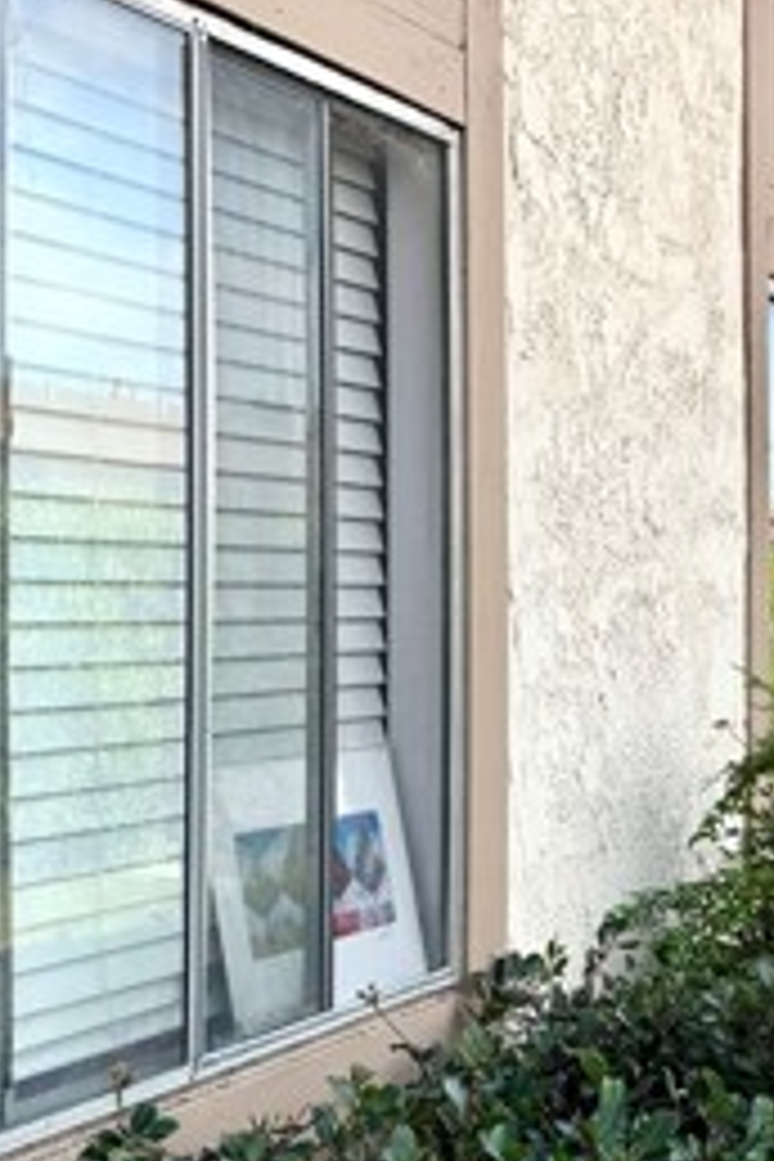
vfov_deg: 32.4
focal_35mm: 62
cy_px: 580
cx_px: 900
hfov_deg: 20.6
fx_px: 1999
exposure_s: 1/2959
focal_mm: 6.76
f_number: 1.78
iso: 80
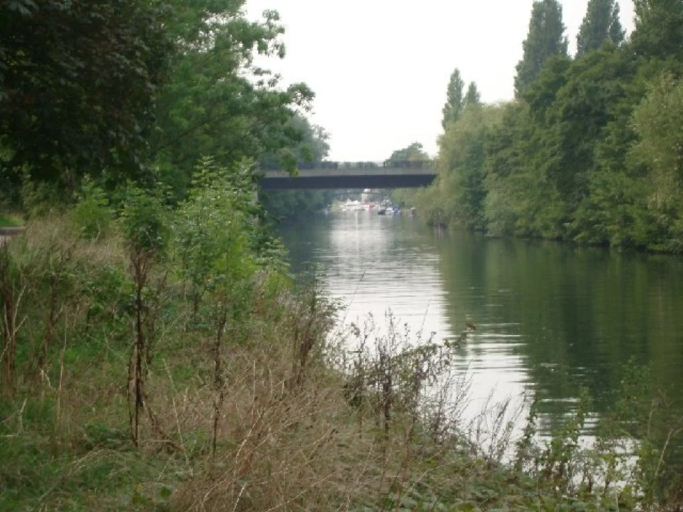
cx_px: 342
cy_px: 256
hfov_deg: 18.7
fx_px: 2072
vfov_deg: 14.1
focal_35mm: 105
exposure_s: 1/160
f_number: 4.8
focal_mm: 17.4
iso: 80
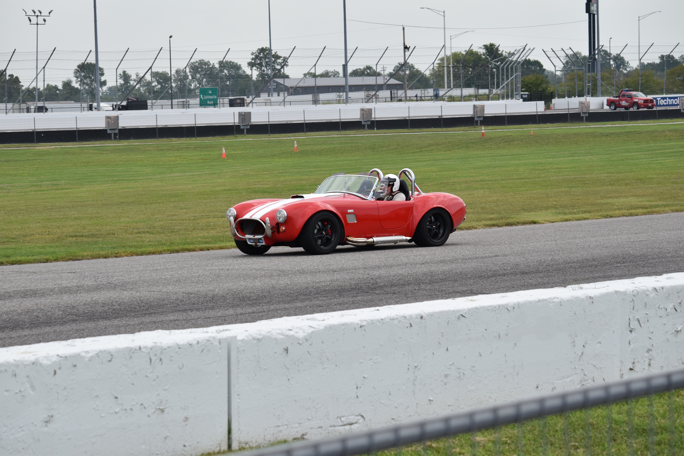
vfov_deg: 11.7
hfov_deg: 17.5
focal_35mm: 117
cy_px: 228
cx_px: 342
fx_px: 2223
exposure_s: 1/2500
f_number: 8
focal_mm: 78
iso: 800
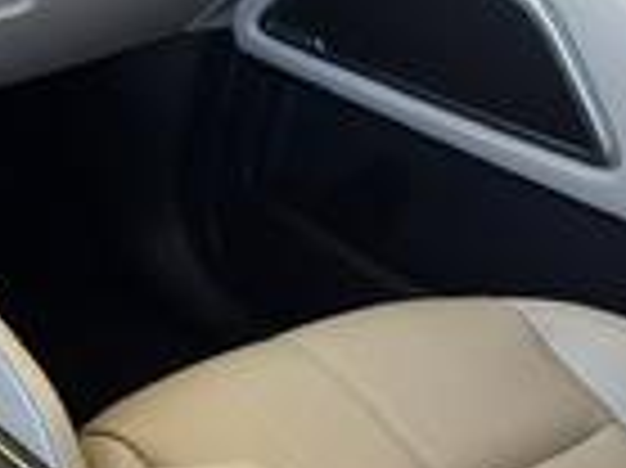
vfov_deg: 16.9
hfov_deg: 18.8
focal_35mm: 87
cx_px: -401
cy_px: 333
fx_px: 1572
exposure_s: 1/117
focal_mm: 6.76
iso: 125
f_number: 1.78
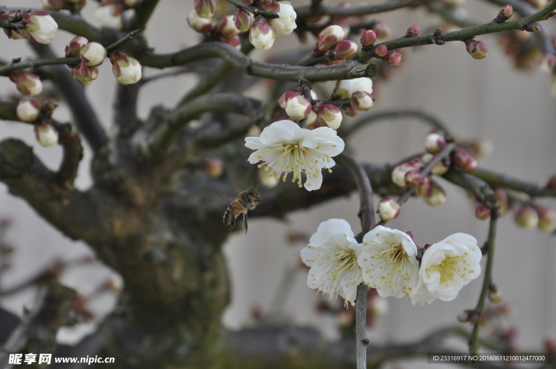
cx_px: 278
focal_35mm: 158
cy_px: 184
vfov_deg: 8.7
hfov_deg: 13.1
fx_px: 2429
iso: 320
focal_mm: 105
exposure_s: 1/100
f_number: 11
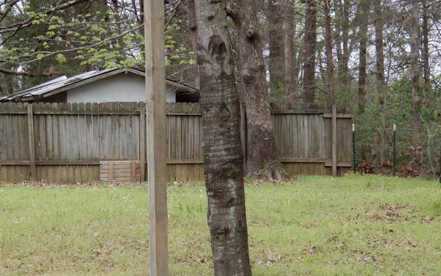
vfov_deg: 12.9
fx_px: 1214
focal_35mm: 101
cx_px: 152
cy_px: 239
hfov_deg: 20.5
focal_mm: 11.6
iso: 80
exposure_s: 1/125
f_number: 4.5
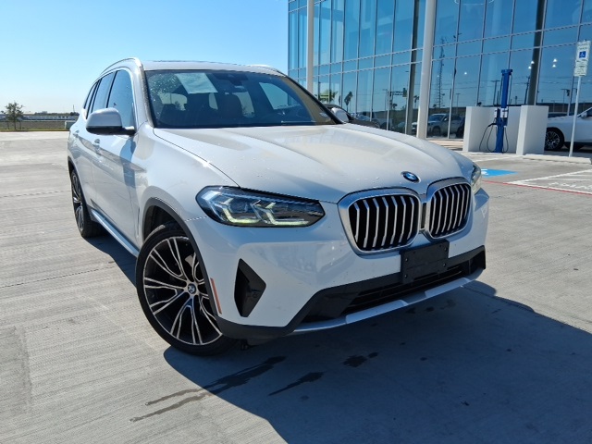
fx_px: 445
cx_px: 296
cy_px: 222
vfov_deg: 53.1
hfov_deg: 67.3
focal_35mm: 26
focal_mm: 3.98
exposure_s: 1/830
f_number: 1.8
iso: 25
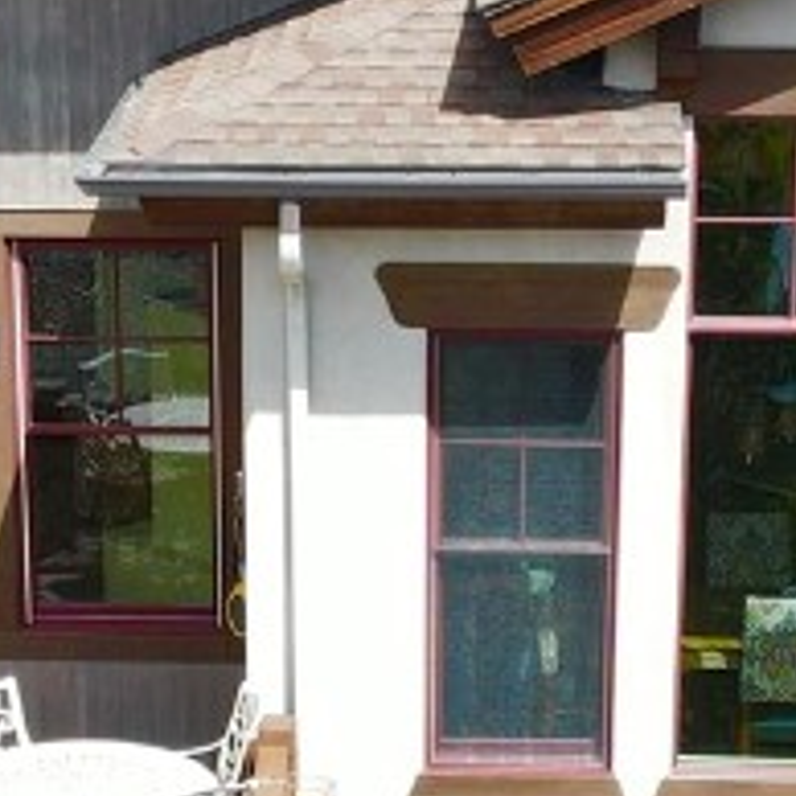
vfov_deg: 15.5
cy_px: 546
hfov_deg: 15.6
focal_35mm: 112
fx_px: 2914
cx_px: 341
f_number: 2.8
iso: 100
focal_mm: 4.5
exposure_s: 1/350
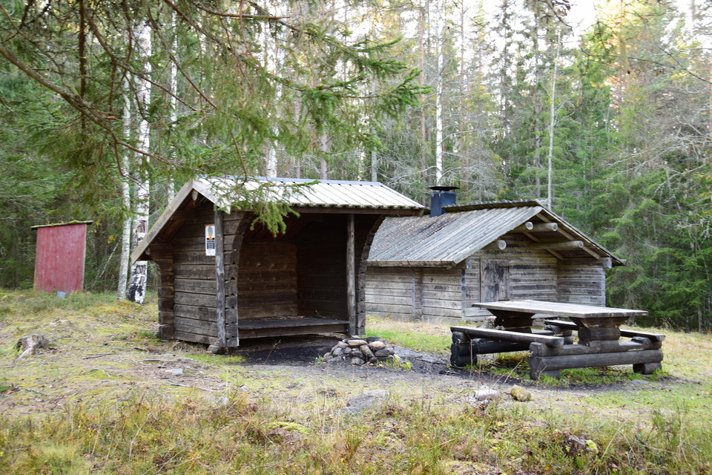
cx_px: 356
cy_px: 238
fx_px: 831
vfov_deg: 31.9
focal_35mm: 42
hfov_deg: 46.4
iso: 400
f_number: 6.3
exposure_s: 1/20
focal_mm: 28
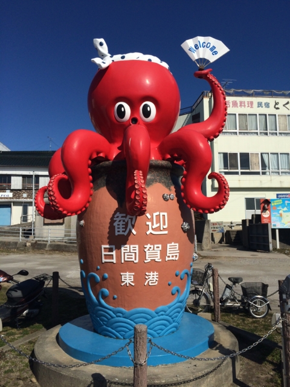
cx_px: 145
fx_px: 324
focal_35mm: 29
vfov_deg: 61.7
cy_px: 194
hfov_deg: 48.2
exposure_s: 1/5128
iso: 32
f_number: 2.2
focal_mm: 4.15
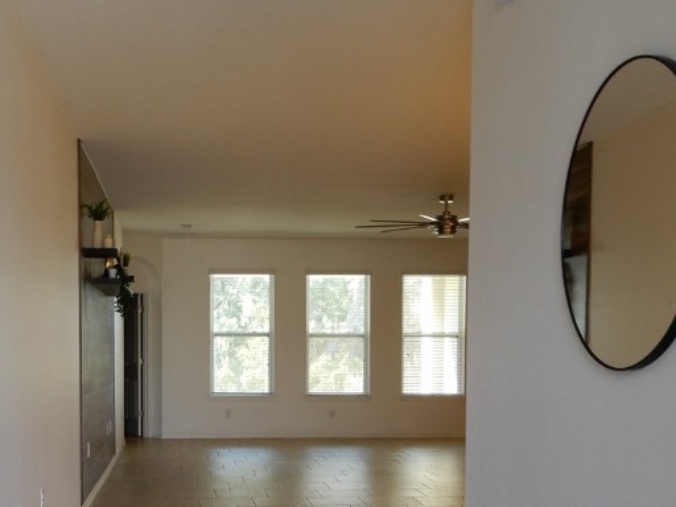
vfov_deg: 29.7
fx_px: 937
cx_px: 217
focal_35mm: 48
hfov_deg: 39.1
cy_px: 391
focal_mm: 4.3
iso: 125
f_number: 3.4
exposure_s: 1/30
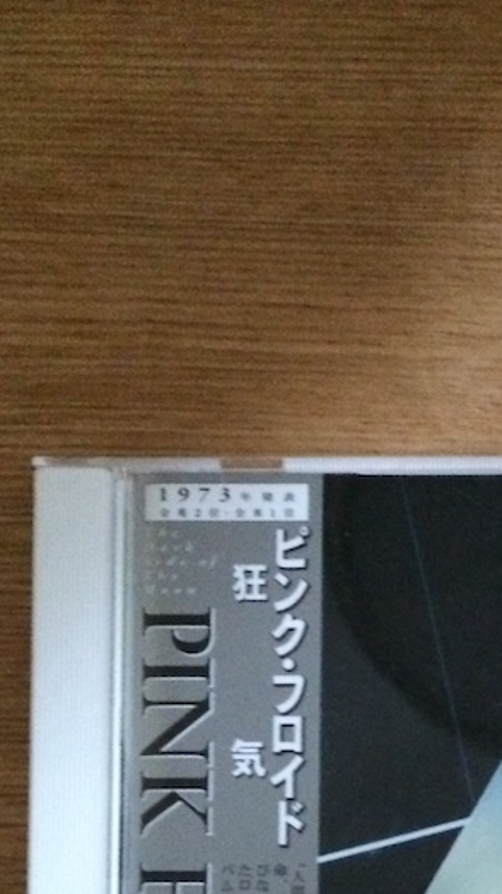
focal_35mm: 64
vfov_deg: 31.0
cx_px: 548
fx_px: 1515
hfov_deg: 18.1
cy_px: 846
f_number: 2.2
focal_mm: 4.12
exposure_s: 1/15
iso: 800
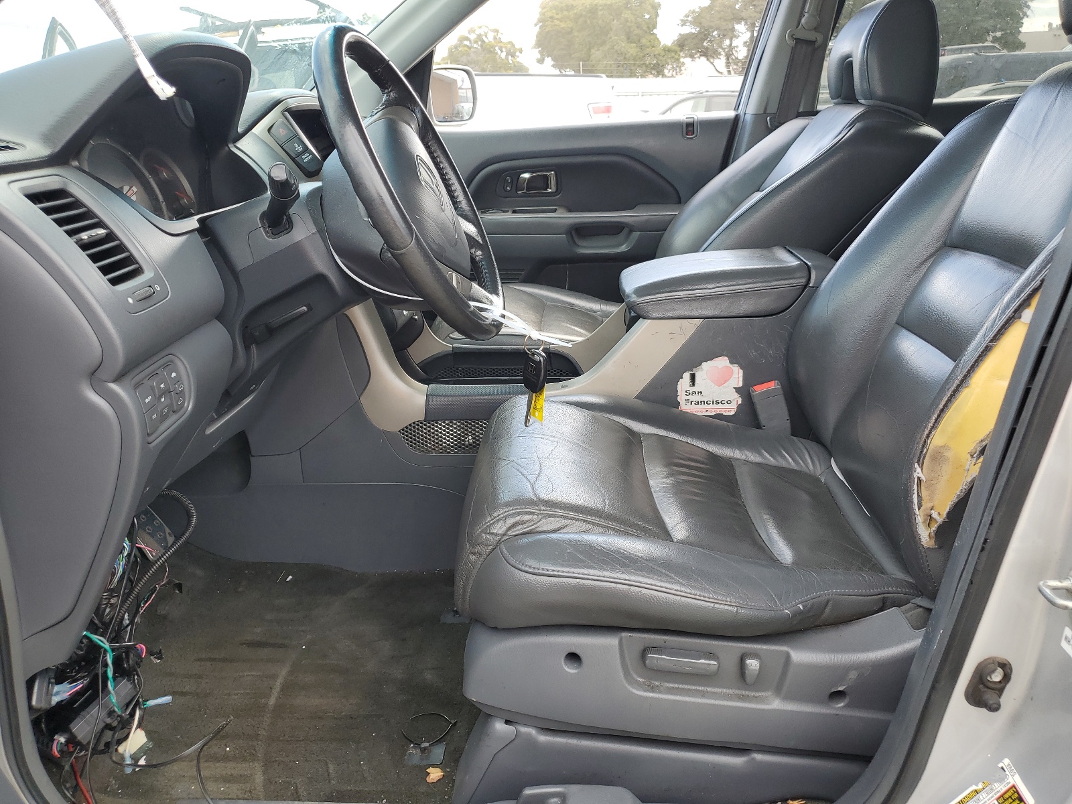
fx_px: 805
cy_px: 402
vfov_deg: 53.1
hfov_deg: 67.3
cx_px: 536
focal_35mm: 26
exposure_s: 1/312
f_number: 1.5
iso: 50
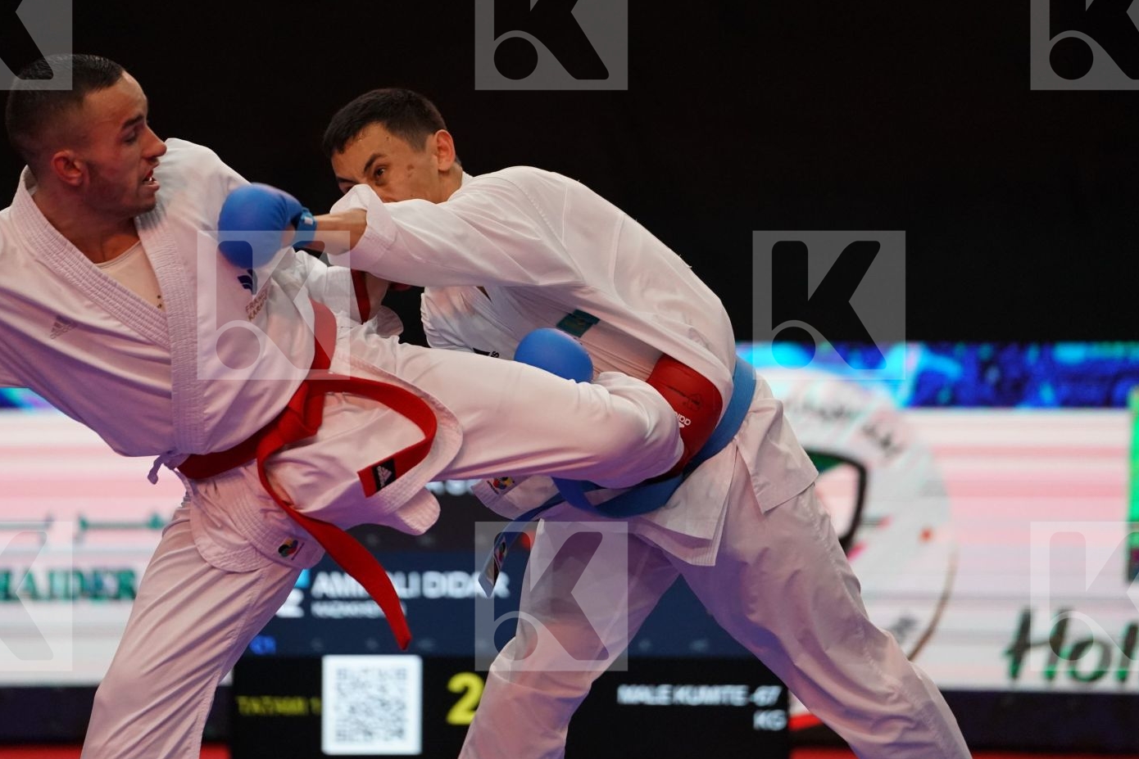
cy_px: 305
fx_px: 8195
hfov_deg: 8.0
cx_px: 551
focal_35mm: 259
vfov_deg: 5.3
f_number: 2.8
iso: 4000
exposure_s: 1/1000
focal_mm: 200
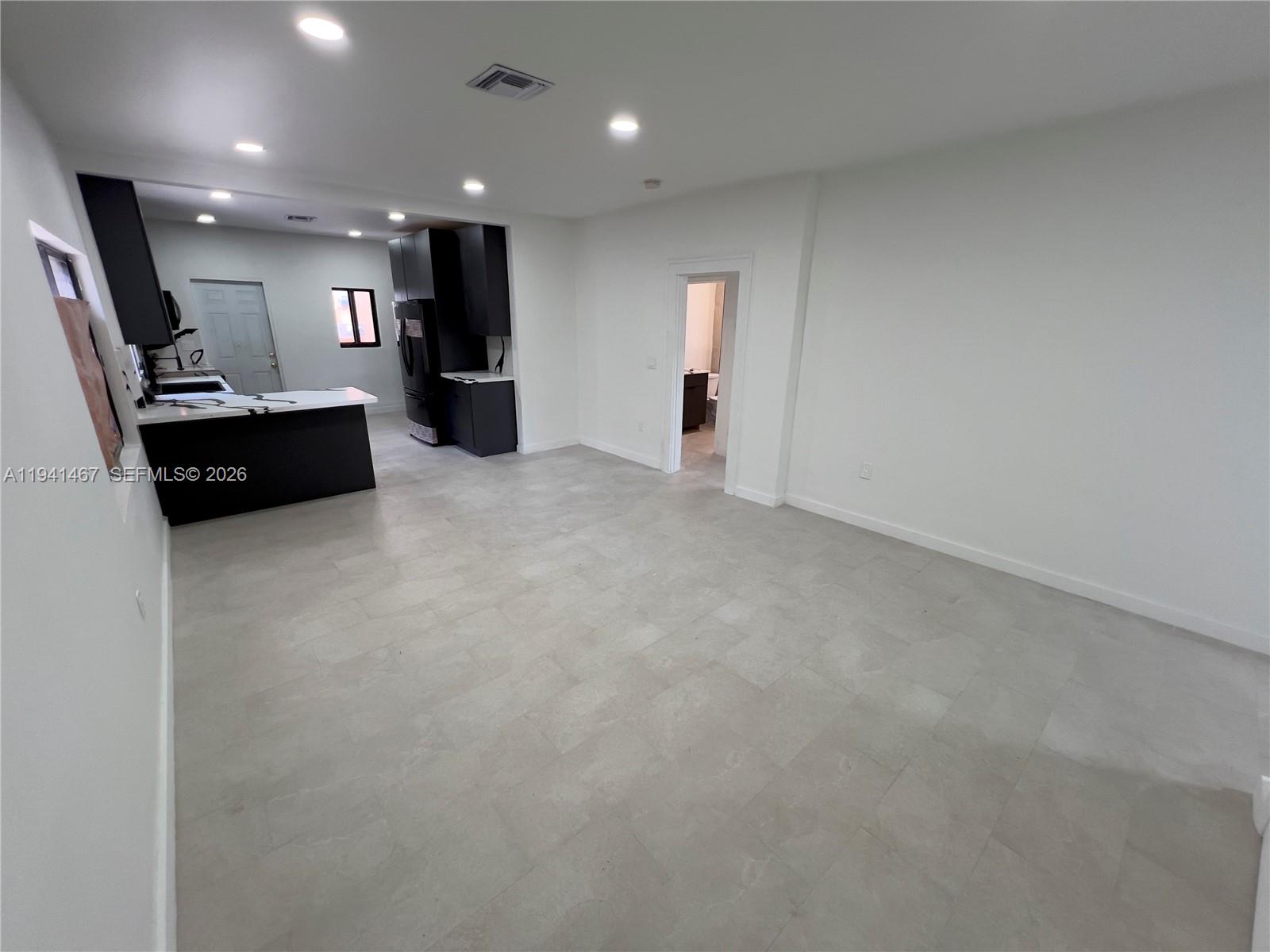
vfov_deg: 89.9
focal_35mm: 13
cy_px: 476
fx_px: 477
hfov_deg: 106.2
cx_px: 635
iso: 125
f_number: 1.8
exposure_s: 1/99
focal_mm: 1.57
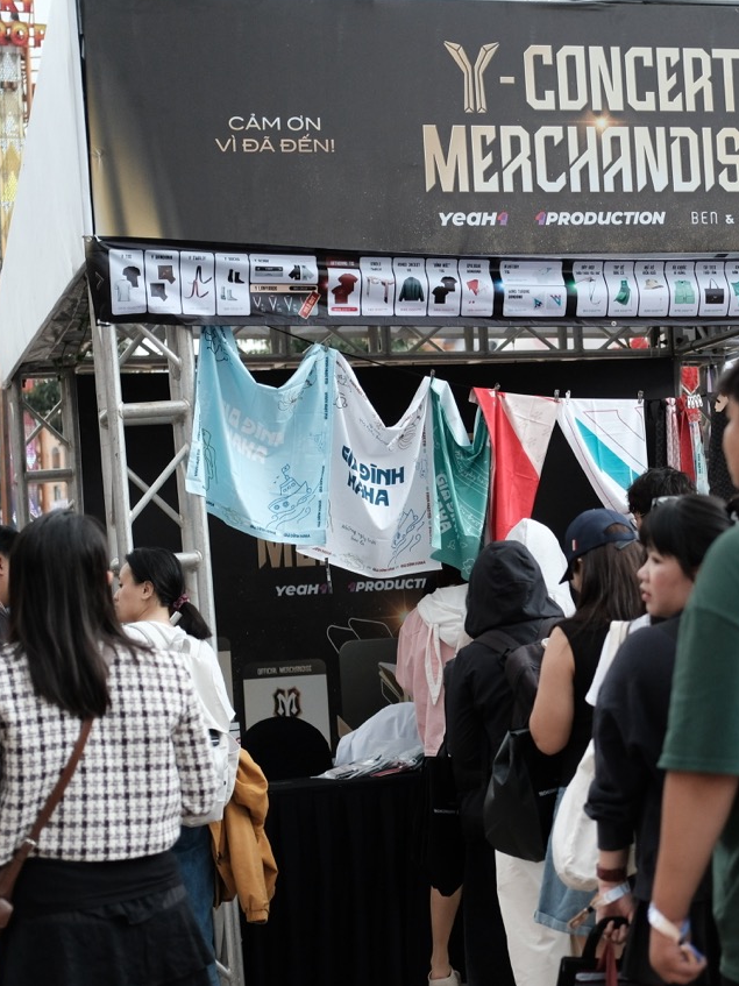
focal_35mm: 77
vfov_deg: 25.3
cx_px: 585
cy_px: 493
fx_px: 2192
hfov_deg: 19.0
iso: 1250
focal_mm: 35
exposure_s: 1/8000
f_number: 2
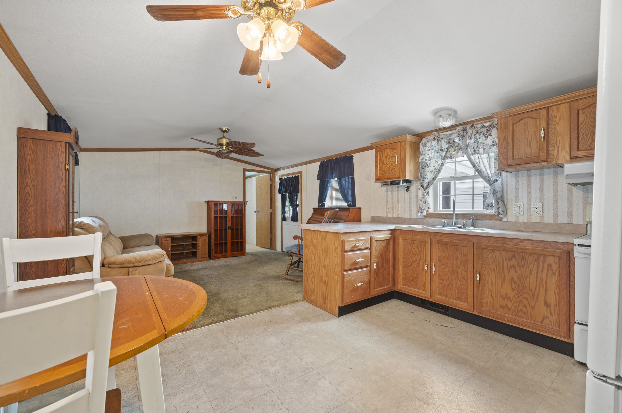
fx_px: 259
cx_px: 311
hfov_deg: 100.4
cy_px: 206
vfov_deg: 77.2
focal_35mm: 15
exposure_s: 6
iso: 250
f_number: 7.1
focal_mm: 15
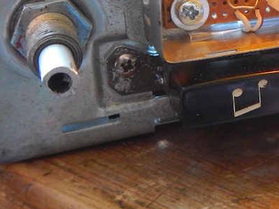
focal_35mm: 75
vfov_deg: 19.1
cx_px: 242
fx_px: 604
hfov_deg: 25.3
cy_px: 2
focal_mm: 5.9
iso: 640
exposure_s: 1/8
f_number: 3.9
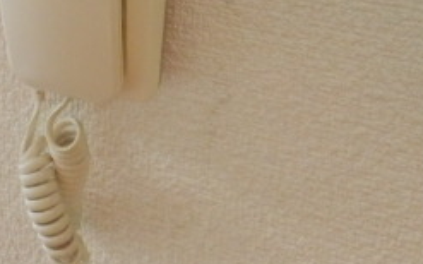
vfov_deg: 17.9
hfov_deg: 30.1
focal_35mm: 66
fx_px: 760
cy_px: -110
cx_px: 62
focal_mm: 4.2
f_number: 3
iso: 640
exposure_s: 1/30
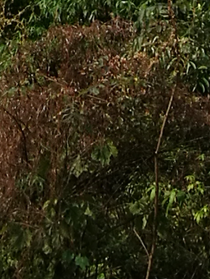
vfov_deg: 10.1
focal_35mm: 174
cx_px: 12
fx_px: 1407
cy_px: -349
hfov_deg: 8.5
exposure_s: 1/501
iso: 50
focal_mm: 4.5
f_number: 2.2
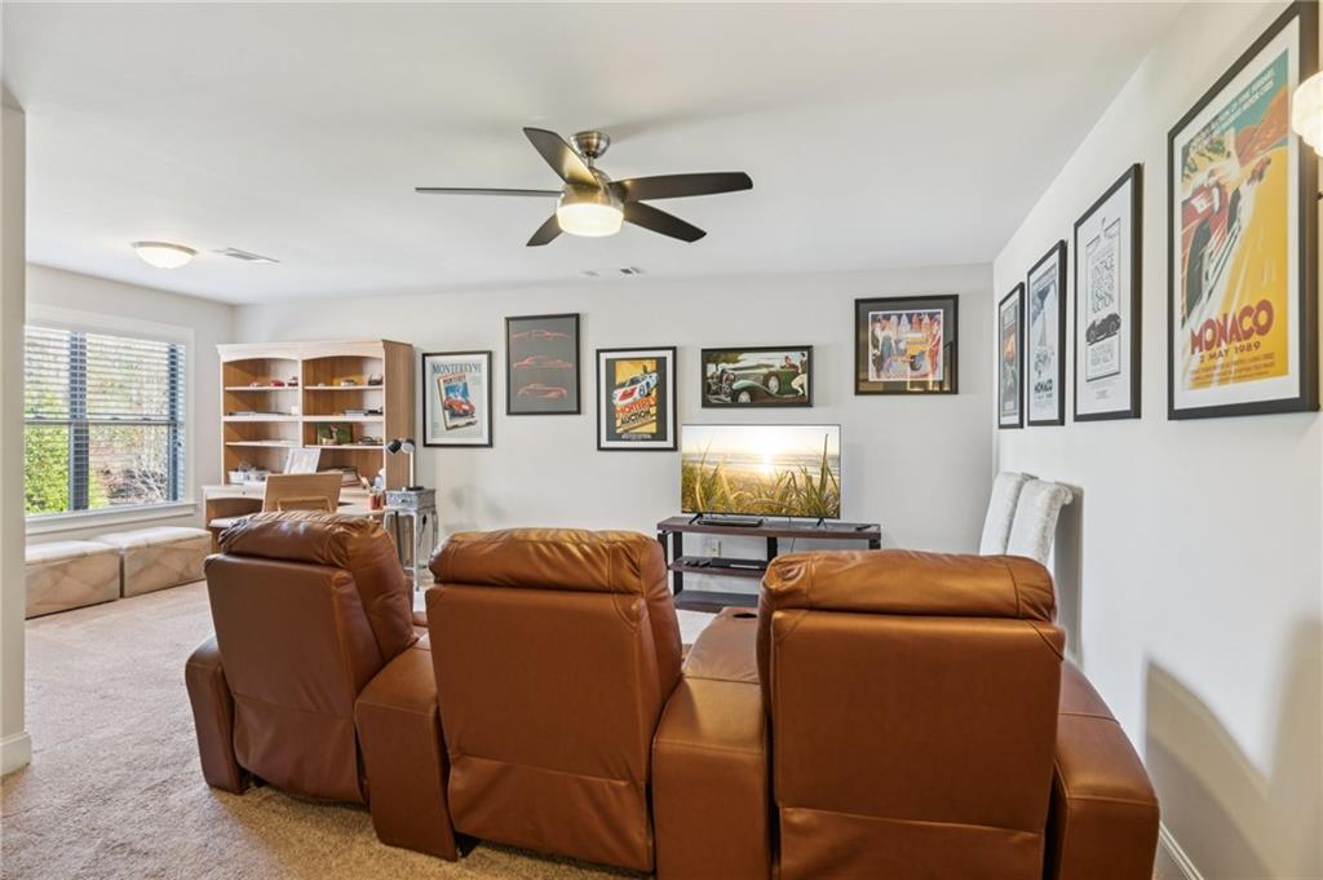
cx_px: 662
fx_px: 698
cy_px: 440
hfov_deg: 87.0
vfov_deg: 64.5
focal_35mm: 19
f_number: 8
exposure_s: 1/3.33
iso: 400
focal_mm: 19
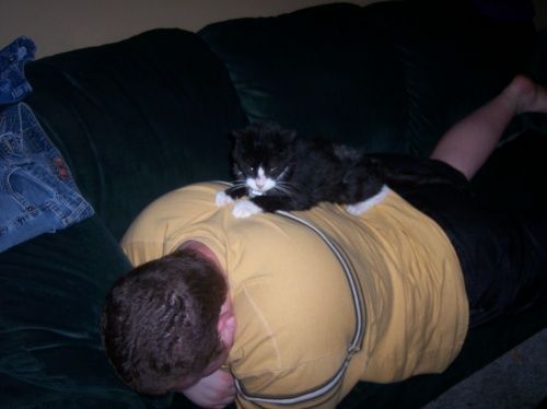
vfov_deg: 37.7
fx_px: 600
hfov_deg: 49.0
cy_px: 204
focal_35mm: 38
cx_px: 274
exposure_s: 1/30
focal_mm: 8
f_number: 2.8
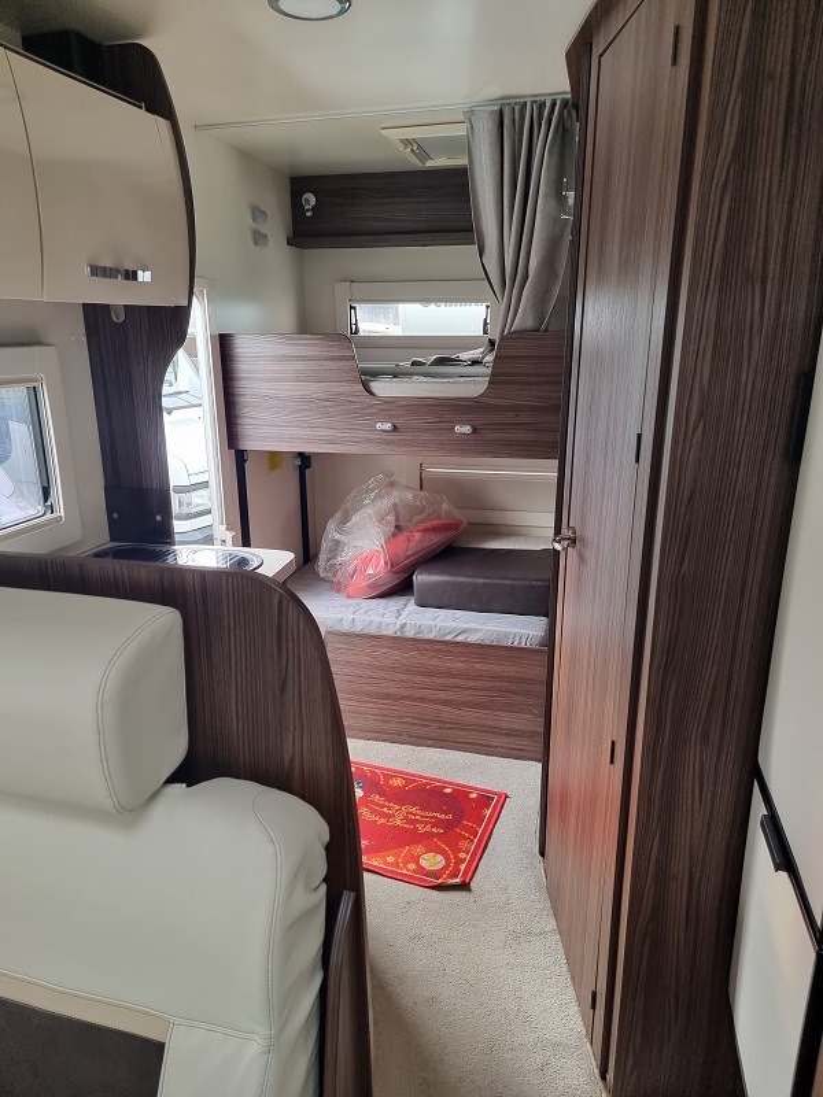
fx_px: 761
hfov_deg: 56.8
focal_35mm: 24
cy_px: 548
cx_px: 412
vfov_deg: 71.6
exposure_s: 1/100
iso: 200
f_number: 1.8
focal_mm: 6.7
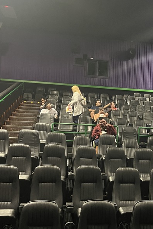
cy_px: 139
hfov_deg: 27.9
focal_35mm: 47
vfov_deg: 41.7
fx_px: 299
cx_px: 130
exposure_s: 1/30
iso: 800
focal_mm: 5.1
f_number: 1.6
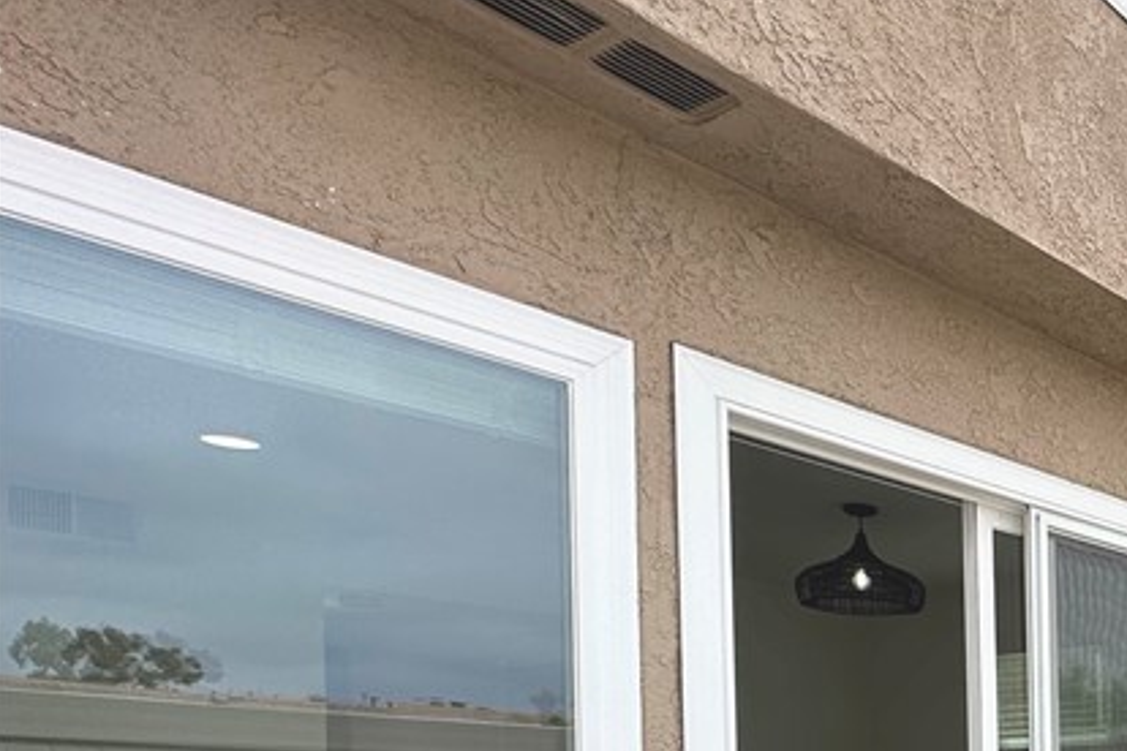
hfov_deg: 37.9
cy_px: 815
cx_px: 1387
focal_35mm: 36
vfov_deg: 32.6
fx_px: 1127
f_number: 2.2
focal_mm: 2.22
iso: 40
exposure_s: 1/888
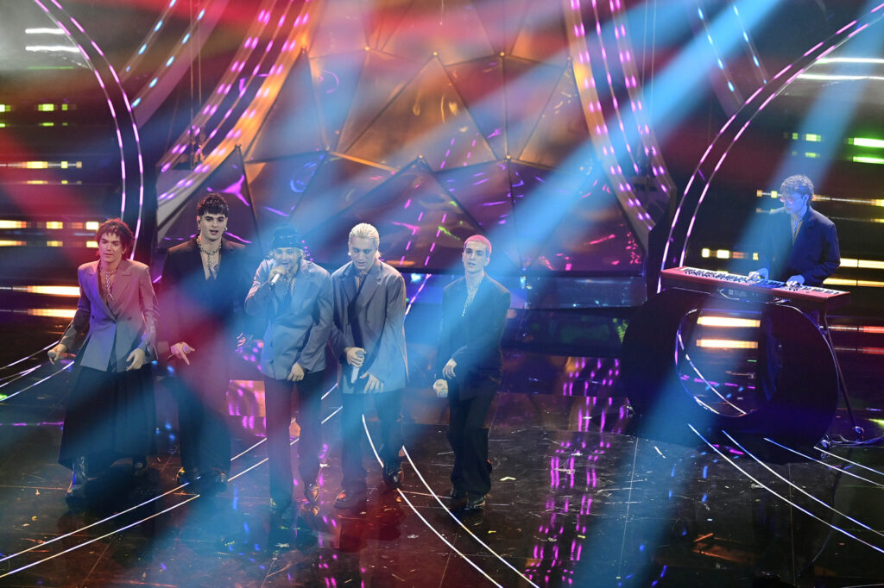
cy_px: 294
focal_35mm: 120
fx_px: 2946
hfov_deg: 17.1
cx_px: 442
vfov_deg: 11.4
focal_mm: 120
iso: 4000
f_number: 2.8
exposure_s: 1/640
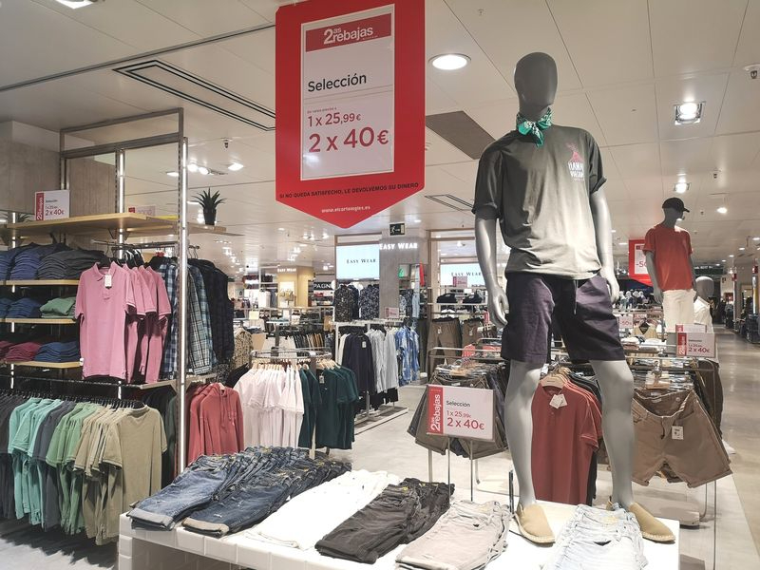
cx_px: 380
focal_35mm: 27
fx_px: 593
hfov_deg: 65.3
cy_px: 285
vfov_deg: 51.4
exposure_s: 1/50
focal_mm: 5.58
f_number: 1.8
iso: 50
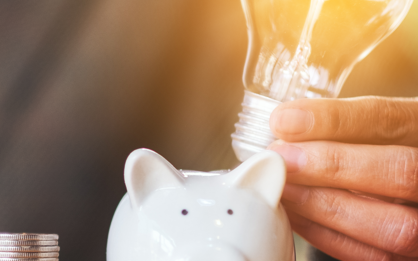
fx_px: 2438
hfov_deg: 9.8
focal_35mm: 214
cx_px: 55
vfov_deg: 6.1
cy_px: 111
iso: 200
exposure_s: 1/280
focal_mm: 56
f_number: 1.2
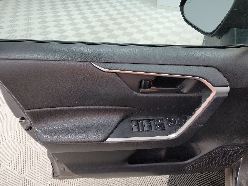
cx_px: 124
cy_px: 93
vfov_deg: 56.8
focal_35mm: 24
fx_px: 172
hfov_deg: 71.6
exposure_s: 1/59
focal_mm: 6.7
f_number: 1.8
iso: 105
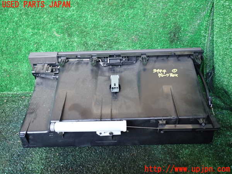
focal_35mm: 30
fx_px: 201
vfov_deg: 46.8
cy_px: 87
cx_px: 116
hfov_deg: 60.0
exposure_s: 1/30
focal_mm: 5.4
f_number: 2.3
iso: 640
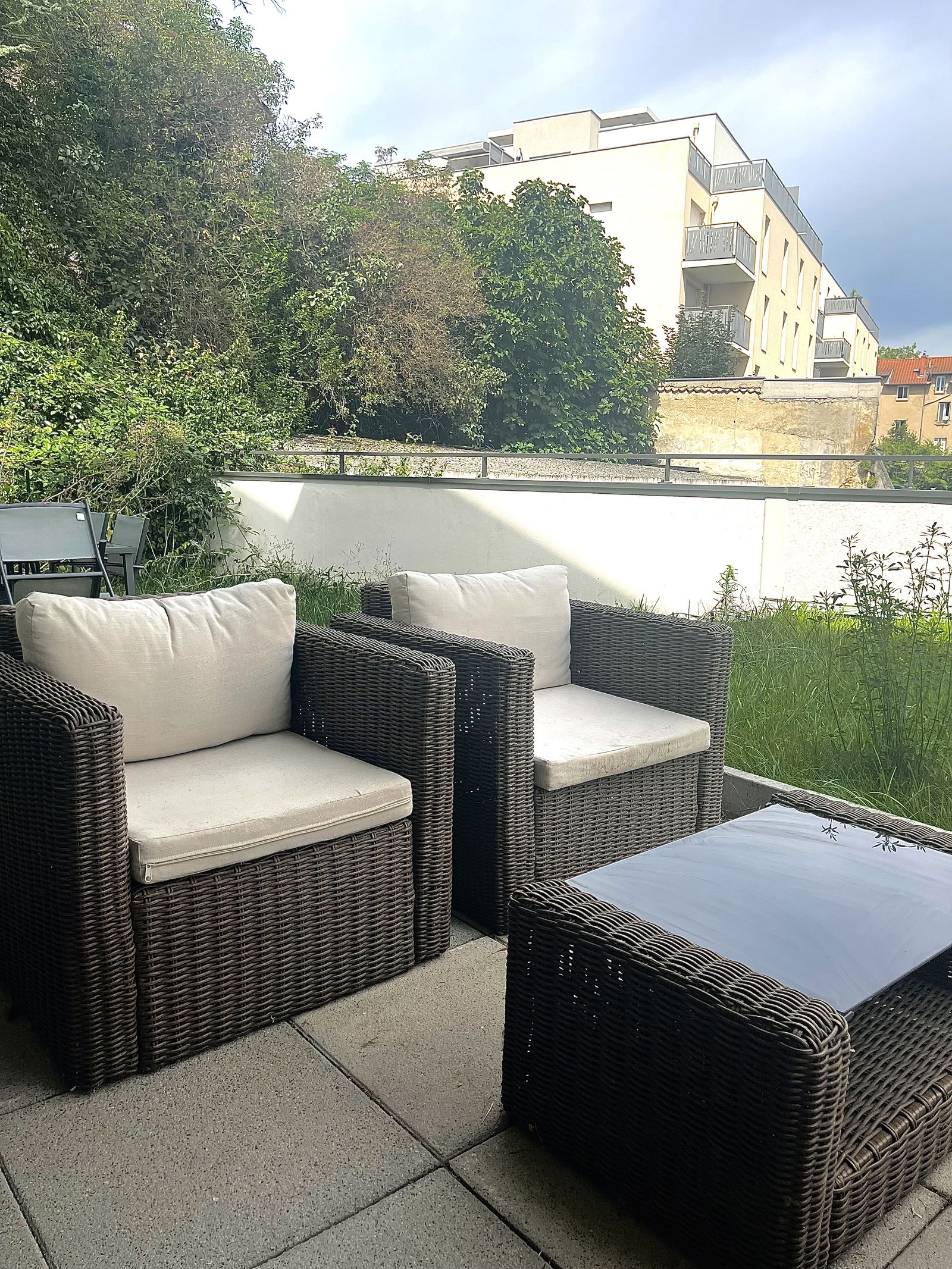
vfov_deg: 67.3
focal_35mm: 26
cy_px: 634
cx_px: 476
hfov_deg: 53.1
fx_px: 953
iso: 32
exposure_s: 1/3003
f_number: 1.6
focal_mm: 5.1
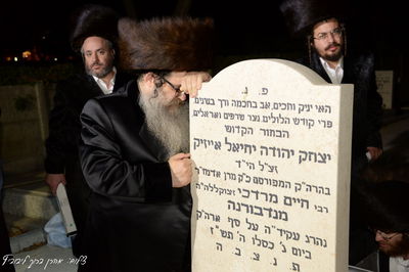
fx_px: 511
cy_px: 136
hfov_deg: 43.6
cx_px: 204
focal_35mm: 45
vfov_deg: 29.8
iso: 2500
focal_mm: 45
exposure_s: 1/60
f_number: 5
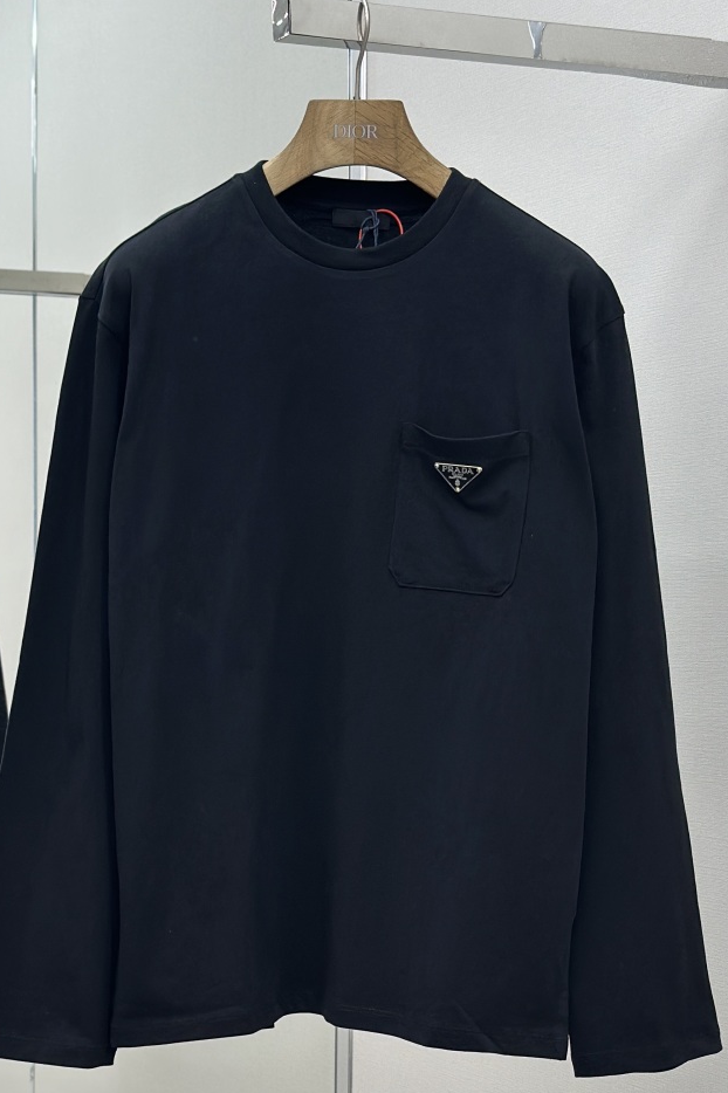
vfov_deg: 26.2
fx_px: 2337
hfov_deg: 17.7
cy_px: 723
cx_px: 338
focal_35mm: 77
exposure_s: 1/210
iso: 80
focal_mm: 6.86
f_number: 1.78
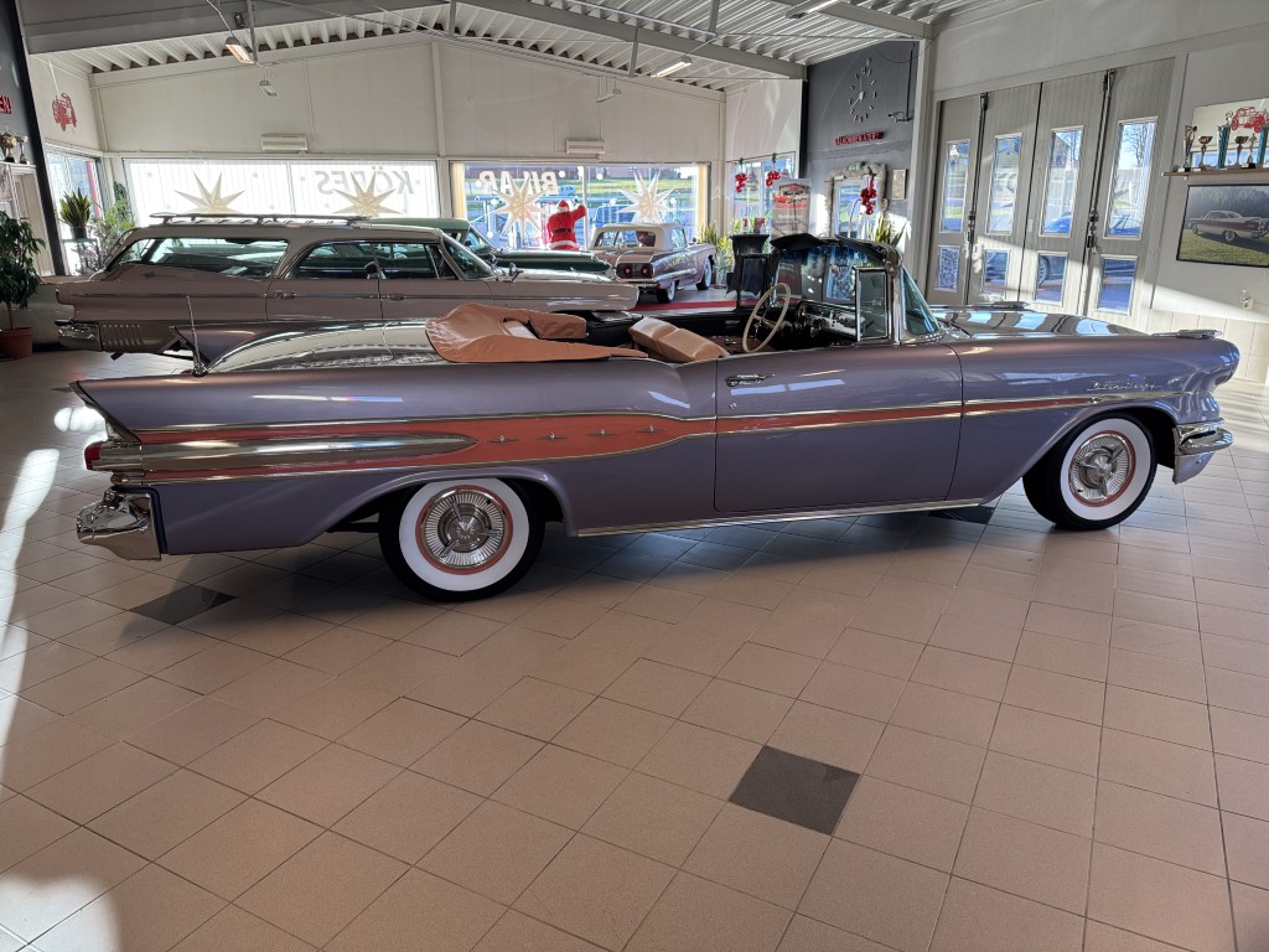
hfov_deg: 71.6
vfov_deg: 56.8
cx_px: 634
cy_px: 476
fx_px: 880
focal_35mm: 24
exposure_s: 1/100
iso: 100
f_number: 1.78
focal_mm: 6.76
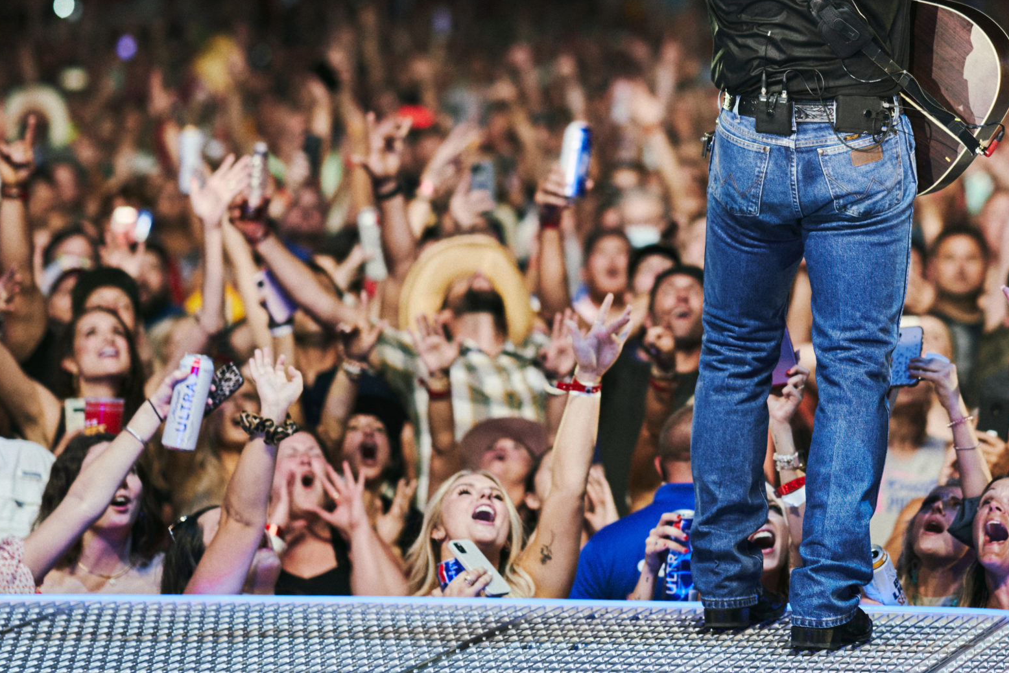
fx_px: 5859
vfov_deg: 6.6
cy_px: 122
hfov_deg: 9.8
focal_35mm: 209
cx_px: 779
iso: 125
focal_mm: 85
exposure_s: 1/160
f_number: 1.4
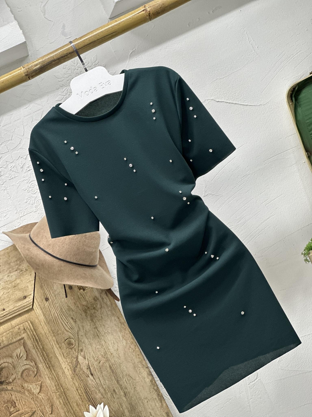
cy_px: 208
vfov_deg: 25.3
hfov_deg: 19.1
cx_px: 156
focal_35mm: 77
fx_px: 925
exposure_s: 1/33
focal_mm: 9
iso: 125
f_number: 2.8
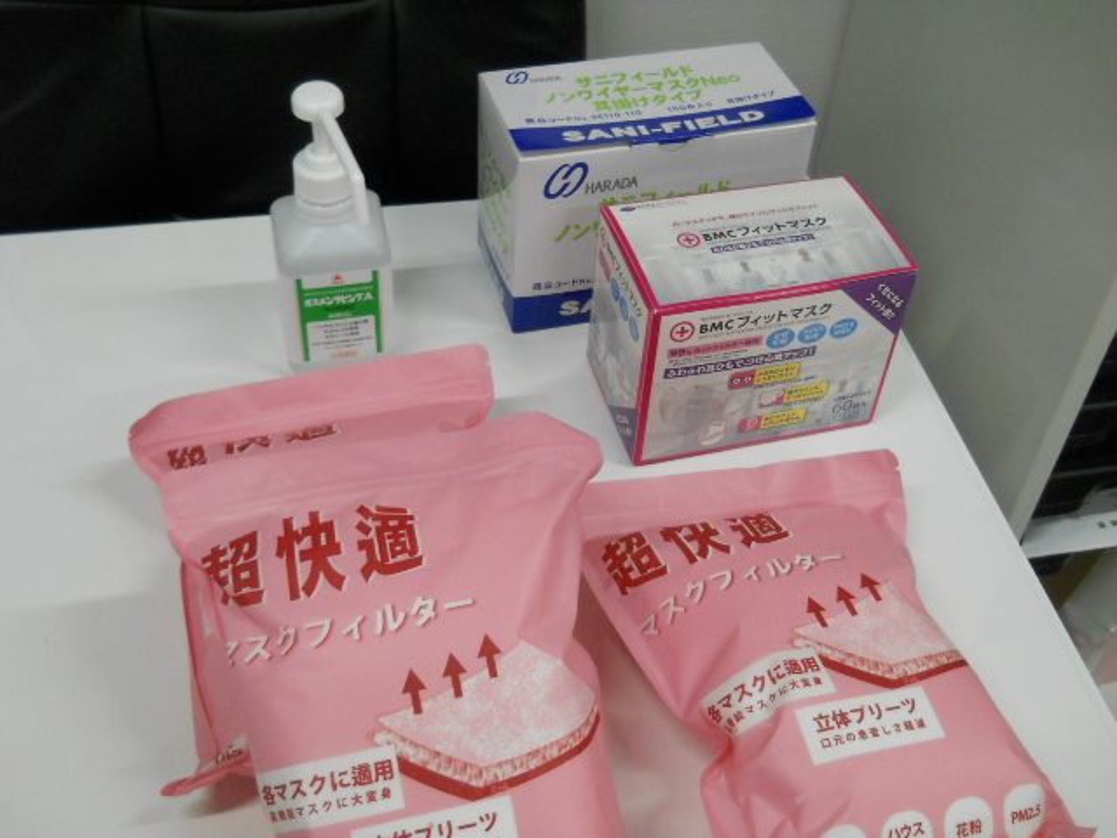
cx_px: 558
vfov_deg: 35.1
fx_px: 1323
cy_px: 419
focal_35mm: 41
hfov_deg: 45.8
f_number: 3.1
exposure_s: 1/160
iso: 400
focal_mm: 6.72
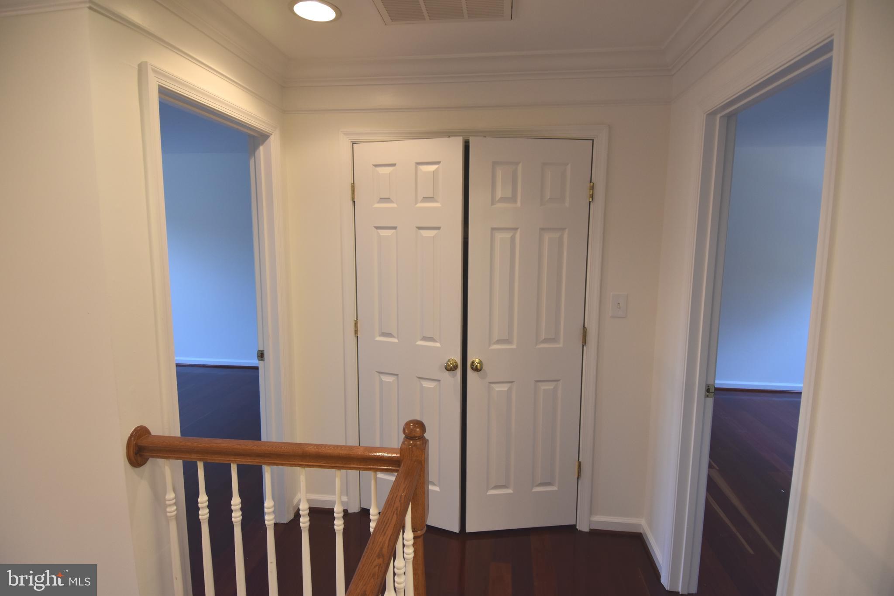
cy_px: 298
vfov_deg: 67.4
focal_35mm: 18
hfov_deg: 90.0
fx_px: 447
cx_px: 447
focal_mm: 12
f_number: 4
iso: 500
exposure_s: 1/60
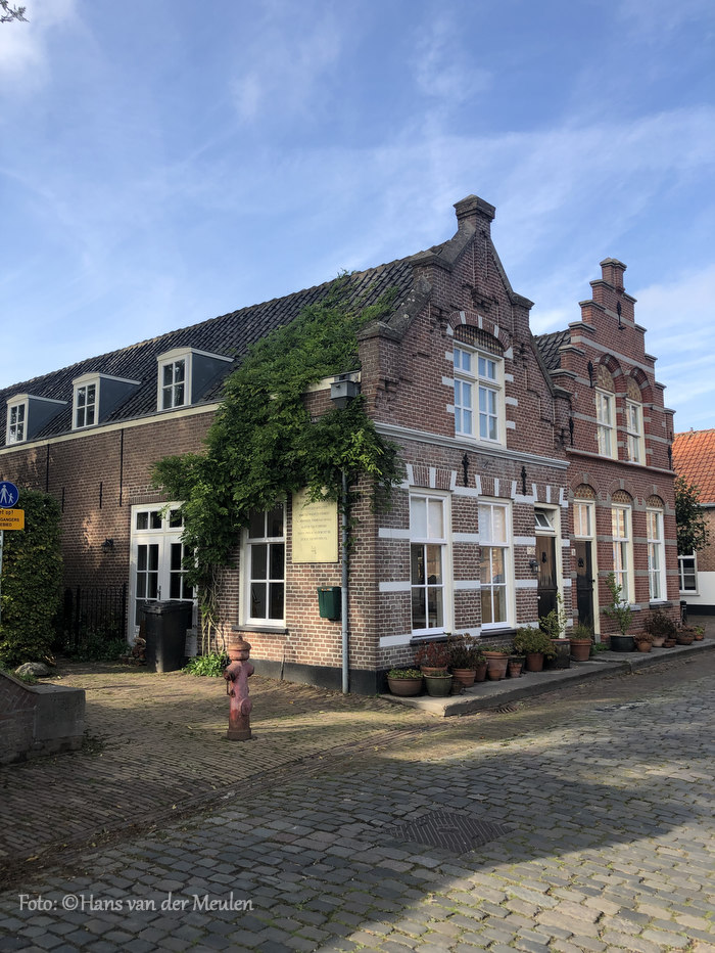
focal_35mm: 28
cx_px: 358
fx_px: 770
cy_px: 476
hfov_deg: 49.8
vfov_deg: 63.4
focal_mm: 3.99
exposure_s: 1/838
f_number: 1.8
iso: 20
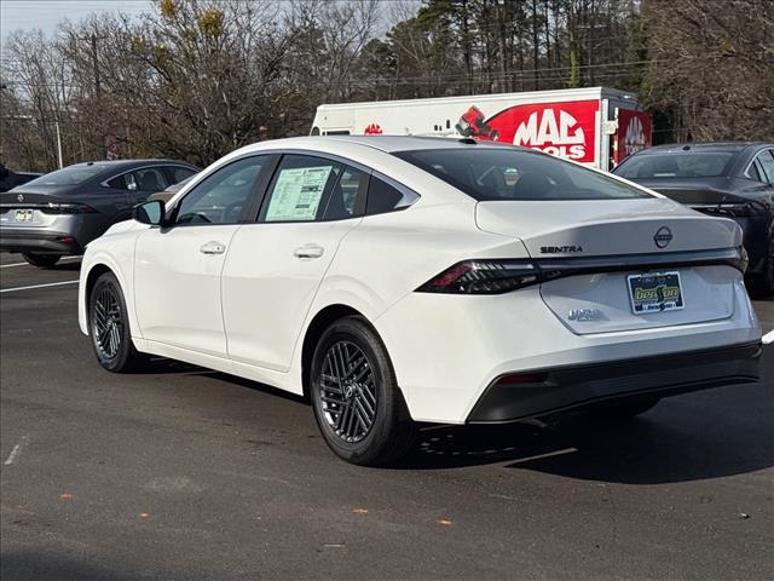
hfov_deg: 39.7
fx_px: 1073
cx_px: 387
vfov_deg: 30.3
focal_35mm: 48
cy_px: 290
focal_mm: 6.76
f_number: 1.78
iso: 64
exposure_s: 1/12500
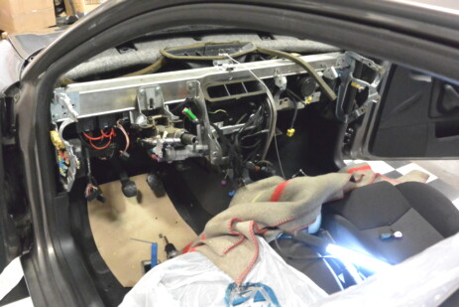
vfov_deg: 38.9
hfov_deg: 55.8
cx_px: 230
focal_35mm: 34
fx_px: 434
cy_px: 154
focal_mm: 12.7
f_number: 3.8
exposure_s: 1/25
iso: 3200
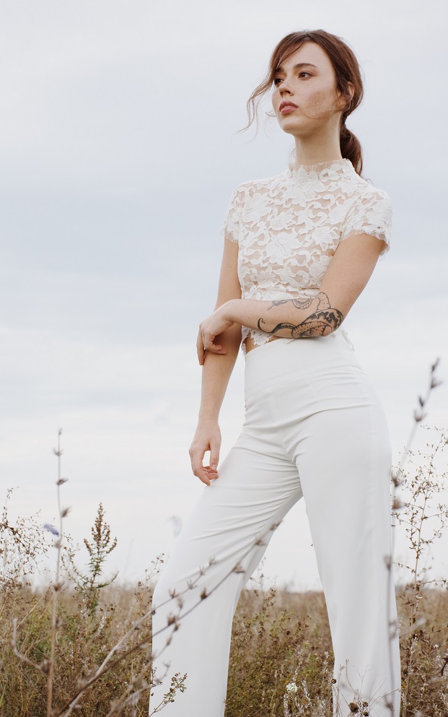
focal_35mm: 97
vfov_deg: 21.4
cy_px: 374
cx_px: 208
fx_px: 1894
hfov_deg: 13.5
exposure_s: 1/500
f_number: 8
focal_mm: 60
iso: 450
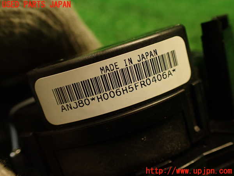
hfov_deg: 56.8
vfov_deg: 44.2
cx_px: 117
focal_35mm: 32
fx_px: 216
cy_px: 88
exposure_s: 1/30
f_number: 2.4
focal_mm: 5.79
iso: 250
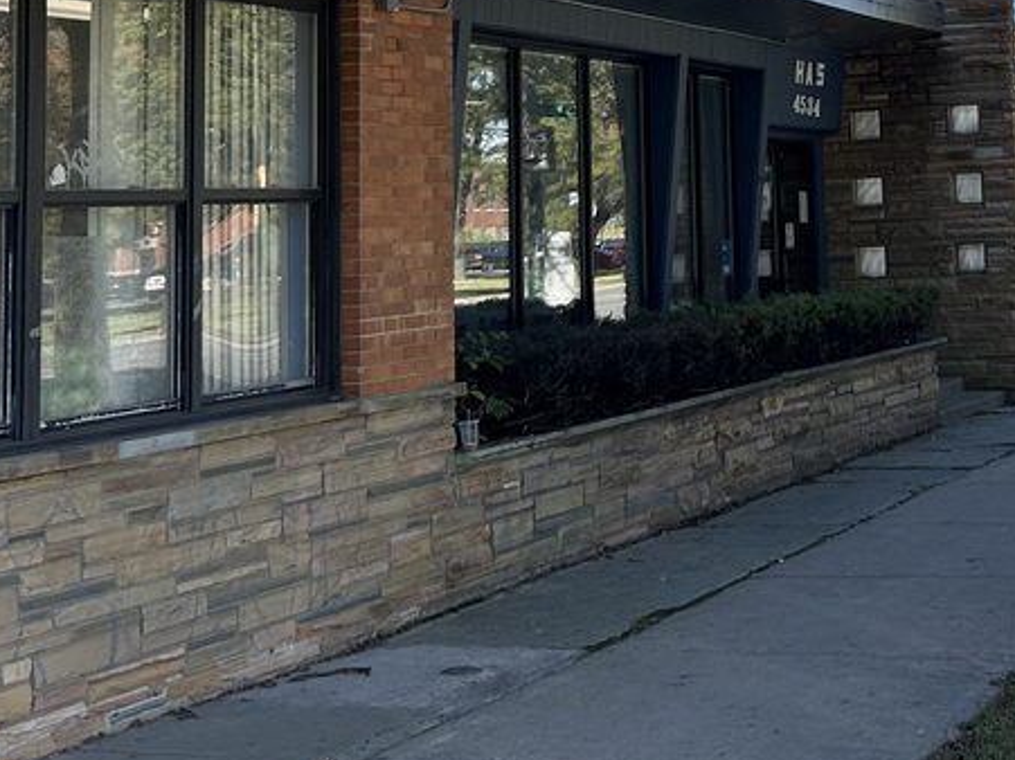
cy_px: -151
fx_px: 2433
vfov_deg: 17.0
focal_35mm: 83
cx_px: 839
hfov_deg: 23.2
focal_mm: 5.7
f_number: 1.5
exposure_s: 1/1377
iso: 50
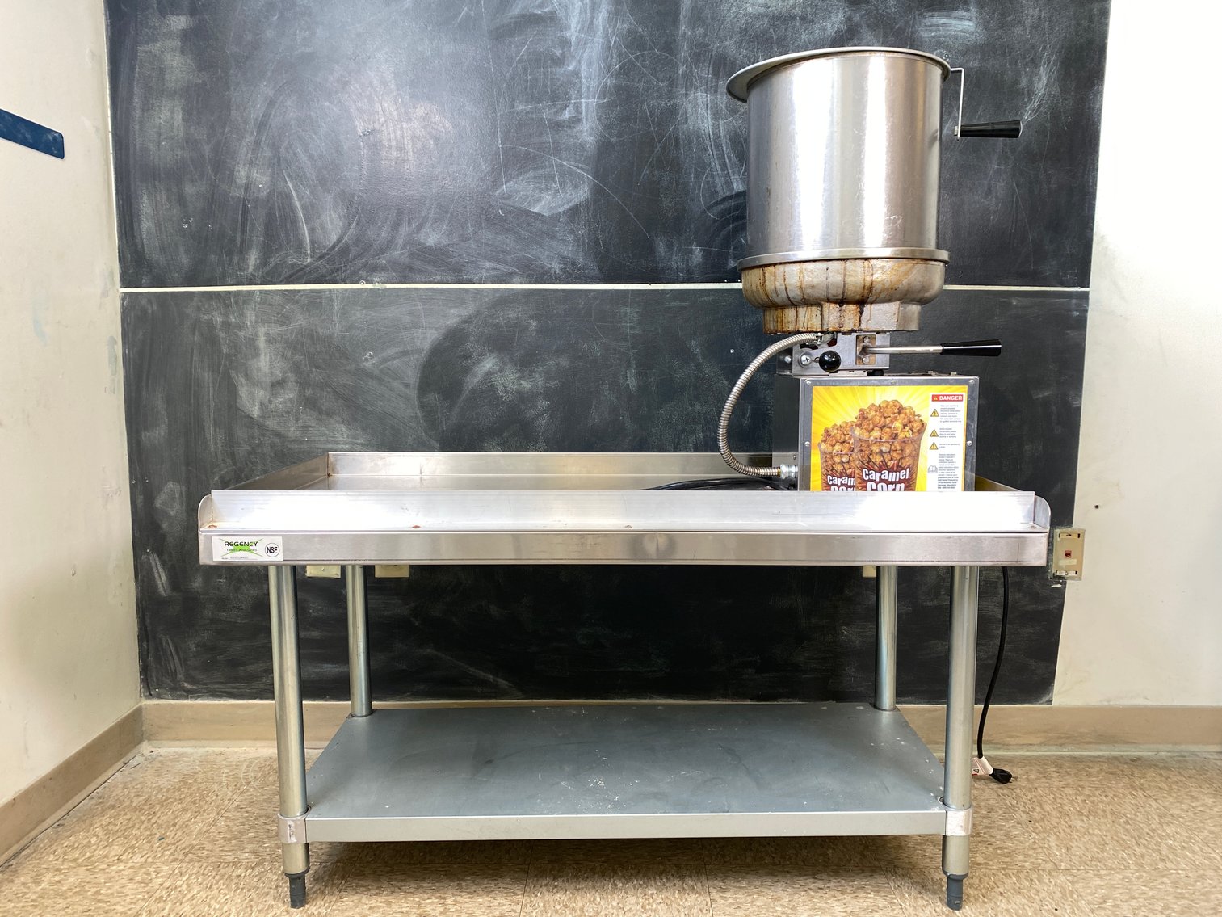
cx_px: 611
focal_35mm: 26
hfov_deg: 67.3
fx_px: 918
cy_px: 458
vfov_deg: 53.1
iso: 100
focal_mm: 4.25
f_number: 1.8
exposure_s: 1/120
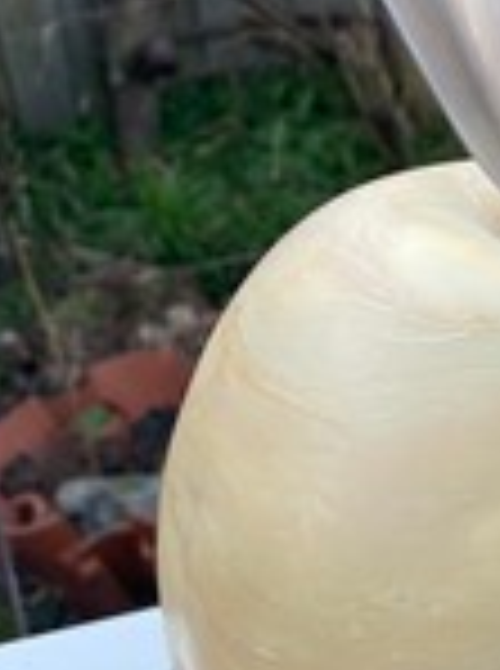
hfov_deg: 16.9
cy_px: 423
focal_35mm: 84
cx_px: 554
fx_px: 1625
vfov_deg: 23.3
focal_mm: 4.2
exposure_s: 1/658
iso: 32
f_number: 1.6
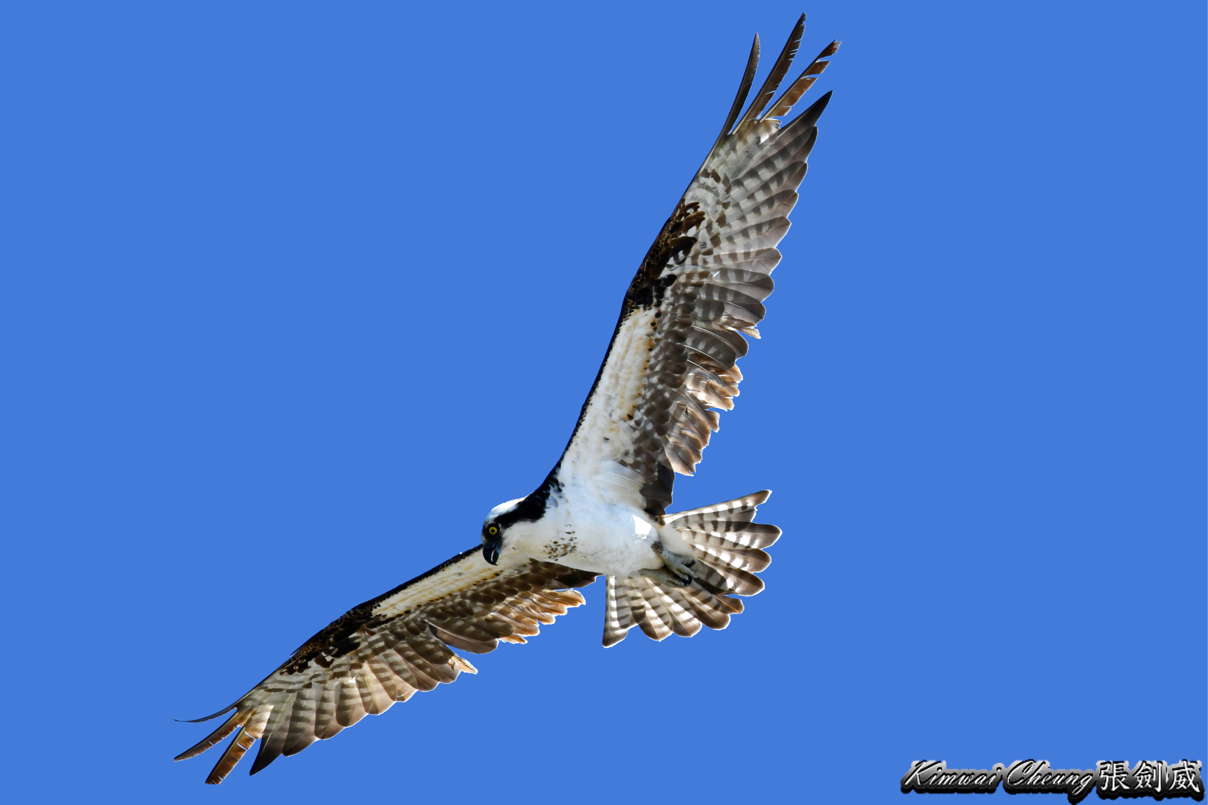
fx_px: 20131
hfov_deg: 3.4
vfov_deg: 2.3
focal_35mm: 600
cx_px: 604
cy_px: 402
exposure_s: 1/2500
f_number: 10
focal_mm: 600
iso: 640
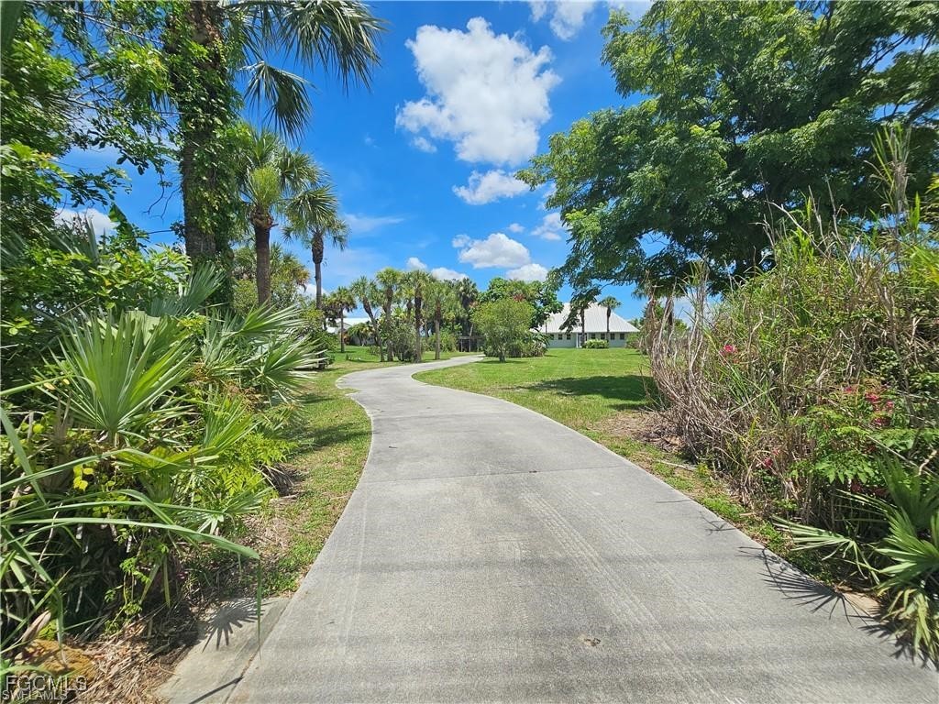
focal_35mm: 13
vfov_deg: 89.9
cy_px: 352
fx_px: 353
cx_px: 470
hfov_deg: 106.2
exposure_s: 1/3667
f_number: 2.2
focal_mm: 2.2
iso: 50
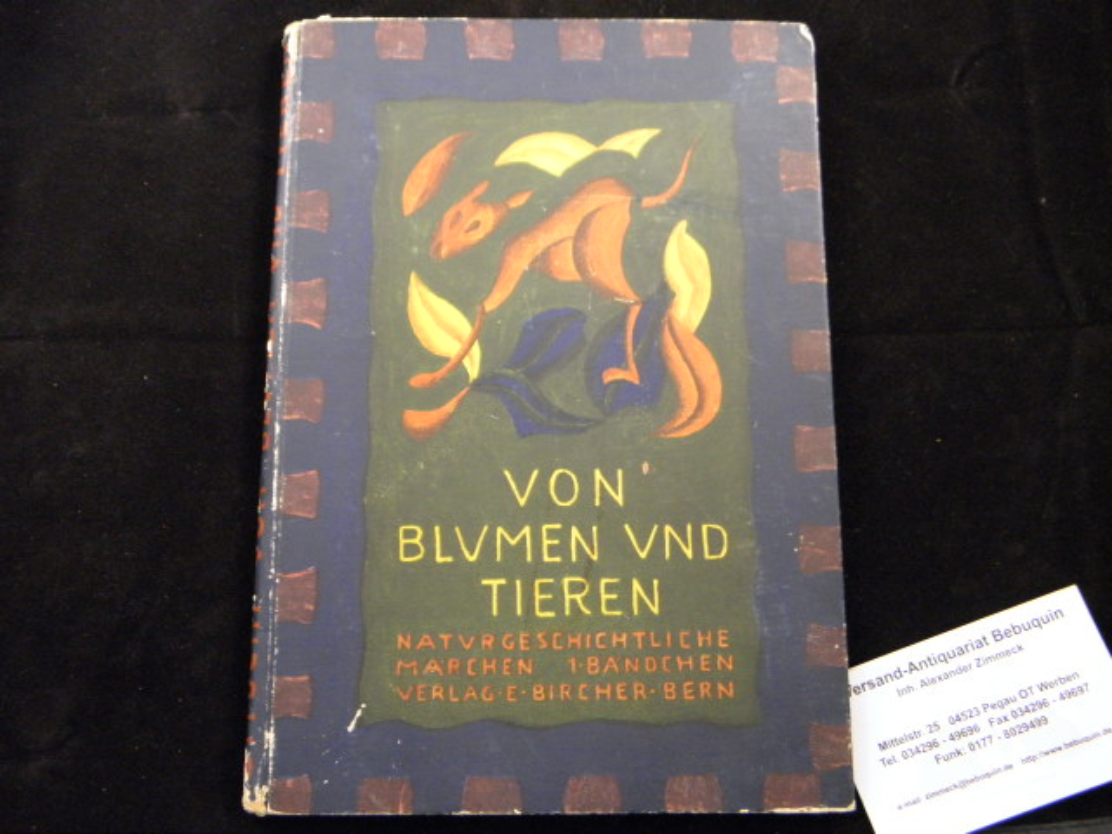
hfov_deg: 47.9
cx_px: 556
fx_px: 1253
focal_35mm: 39
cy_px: 417
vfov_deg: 36.8
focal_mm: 7.1
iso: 400
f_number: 3.8
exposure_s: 1/10
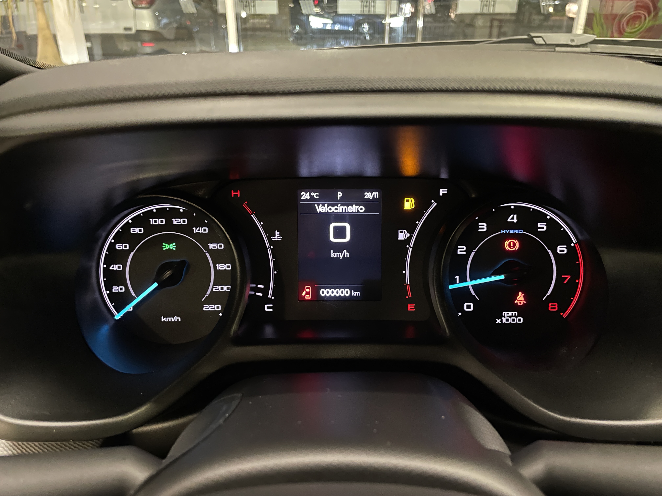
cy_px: 248
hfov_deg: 67.3
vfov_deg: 53.1
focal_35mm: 26
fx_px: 497
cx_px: 331
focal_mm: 4.2
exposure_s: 1/29
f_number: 1.6
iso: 1250
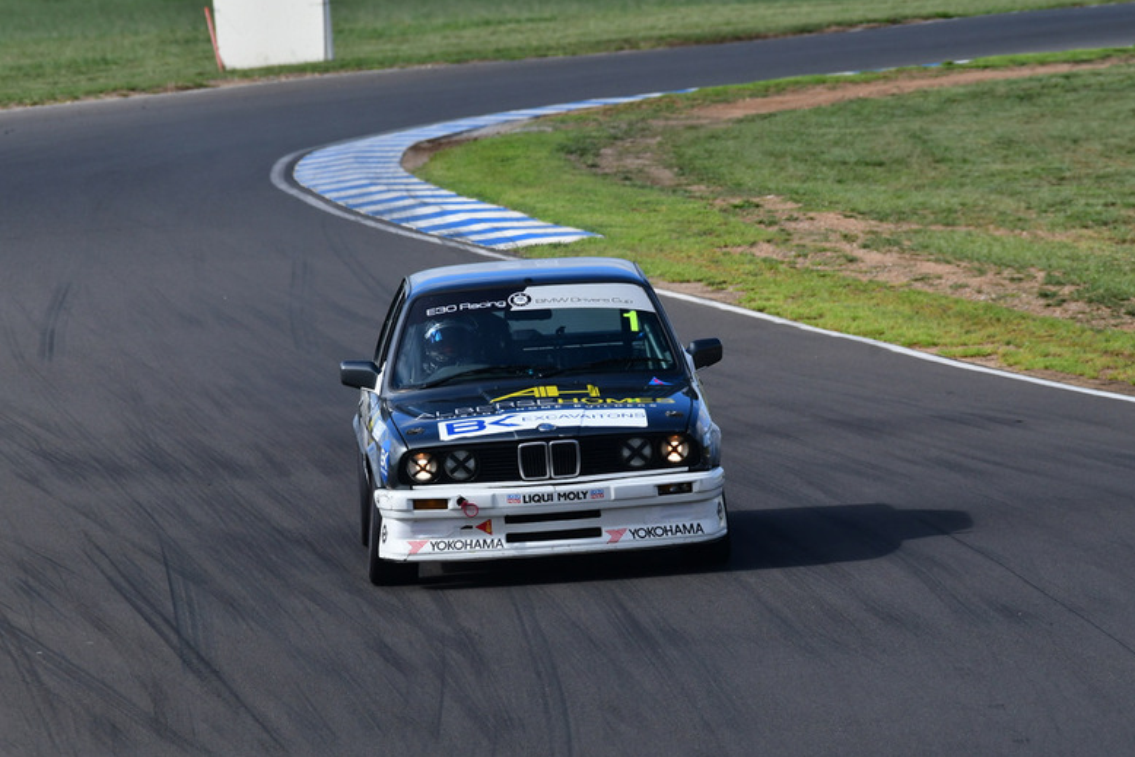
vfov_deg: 2.3
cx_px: 572
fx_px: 18477
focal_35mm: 586
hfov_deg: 3.5
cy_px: 372
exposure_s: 1/640
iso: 400
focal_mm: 380
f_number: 10
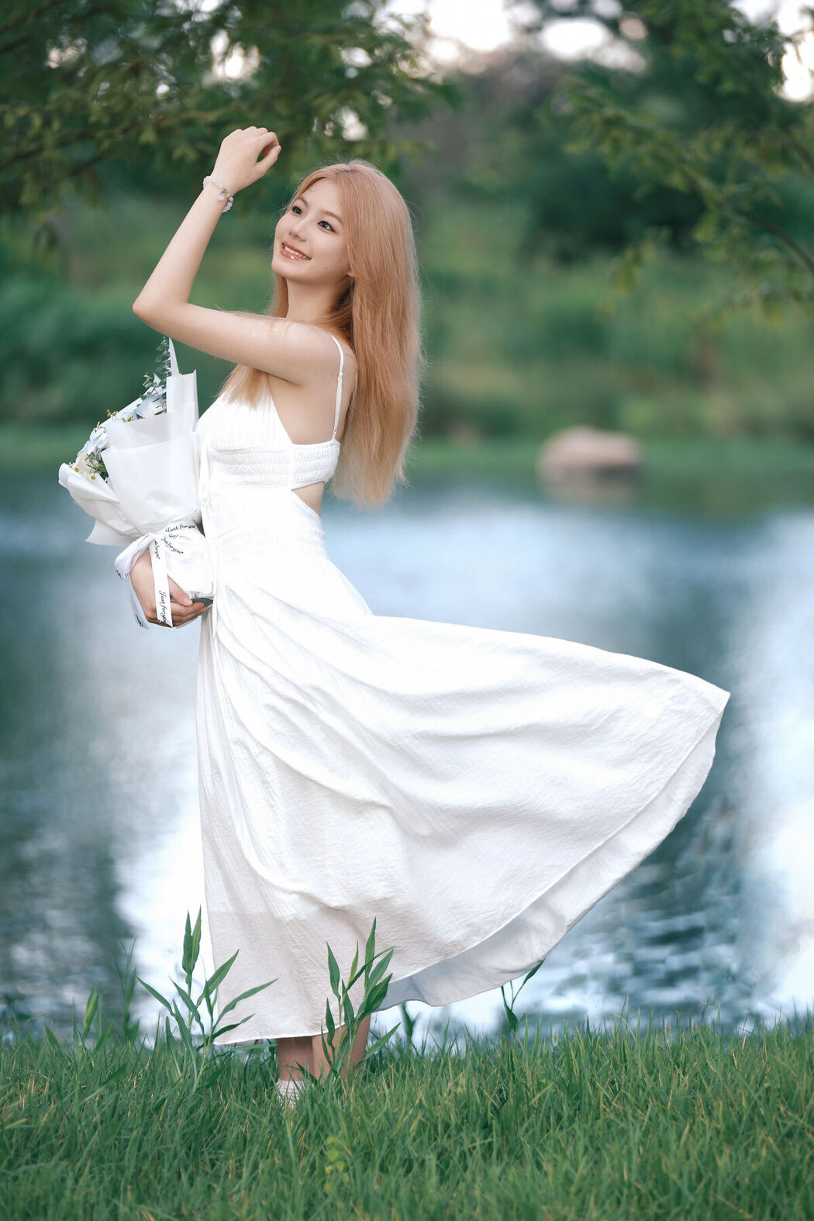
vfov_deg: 18.1
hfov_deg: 12.1
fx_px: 3832
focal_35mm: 113
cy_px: 610
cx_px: 407
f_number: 1.2
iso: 125
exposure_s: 1/500
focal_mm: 75
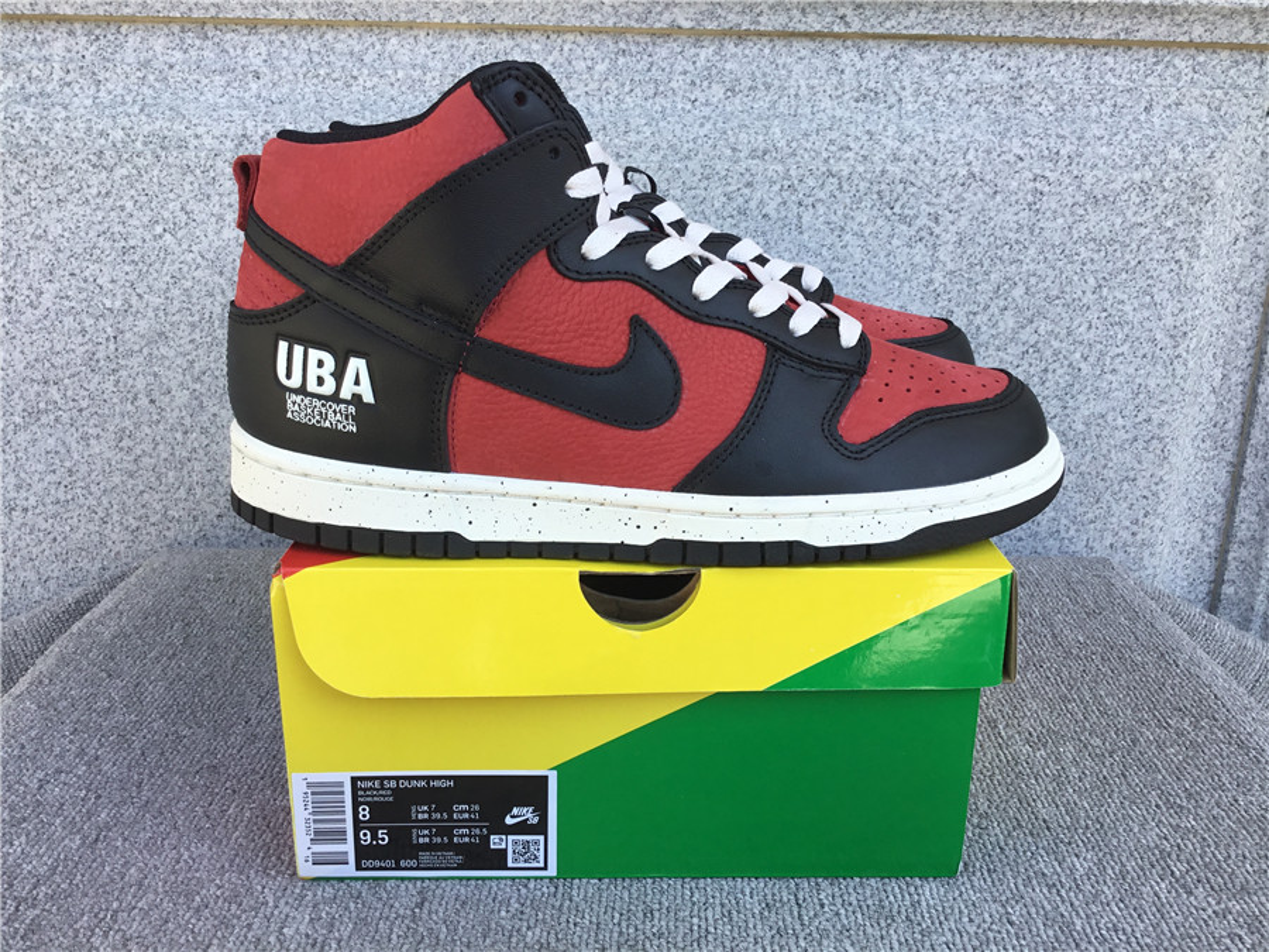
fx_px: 1136
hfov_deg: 58.4
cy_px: 476
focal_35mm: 31
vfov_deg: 45.4
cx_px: 634
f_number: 2.4
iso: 25
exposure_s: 1/205
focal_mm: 3.3
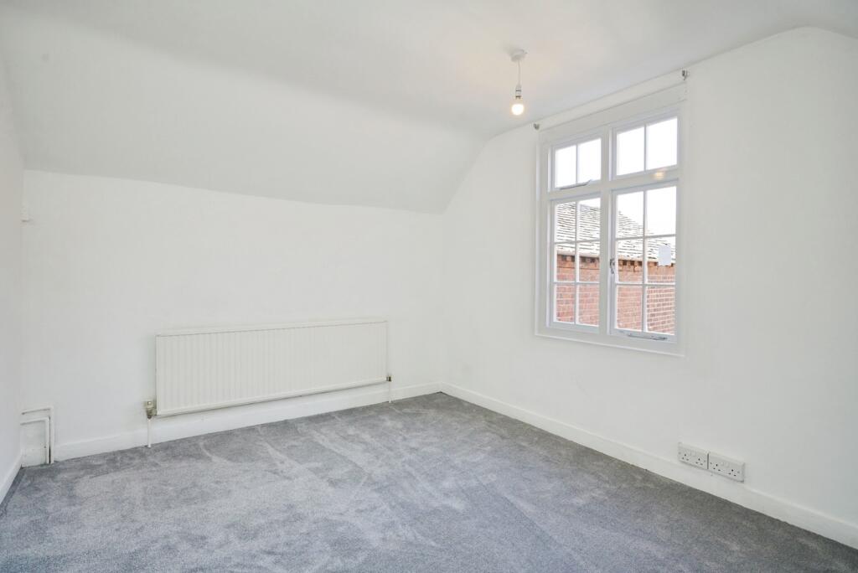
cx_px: 429
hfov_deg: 96.7
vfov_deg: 73.8
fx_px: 382
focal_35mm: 16
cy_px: 286
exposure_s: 1/100
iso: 1250
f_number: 8
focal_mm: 16
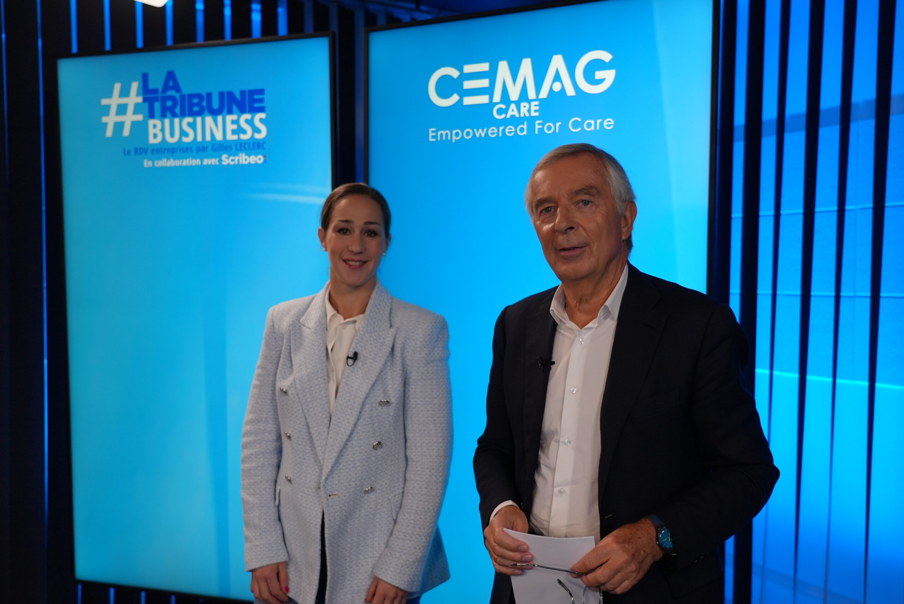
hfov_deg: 55.8
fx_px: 854
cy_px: 302
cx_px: 452
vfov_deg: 38.9
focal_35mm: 34
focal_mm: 34
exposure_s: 1/160
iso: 640
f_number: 4
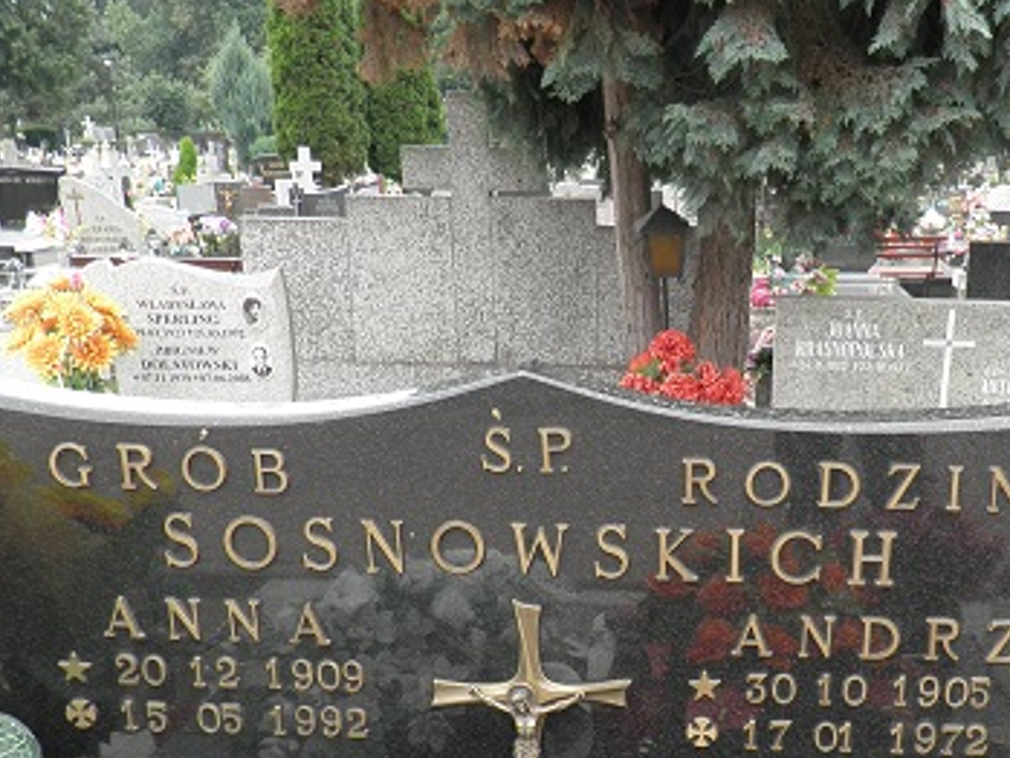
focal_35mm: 44
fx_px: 1284
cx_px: 695
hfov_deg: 42.2
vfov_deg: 31.9
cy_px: 625
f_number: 3.3
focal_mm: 4.3
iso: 64
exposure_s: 1/160
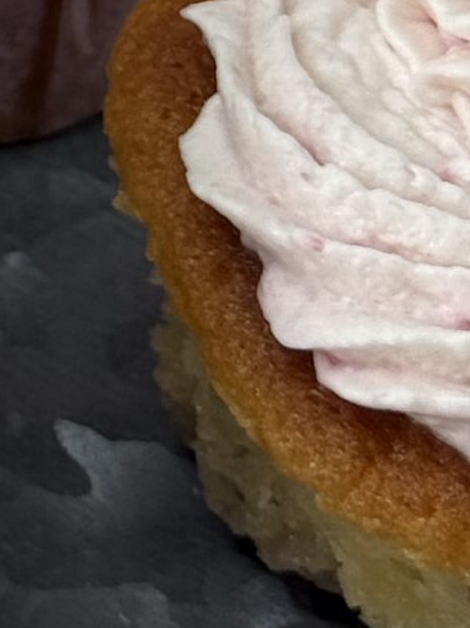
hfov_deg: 5.8
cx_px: -709
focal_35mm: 245
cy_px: -364
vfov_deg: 7.9
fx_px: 4439
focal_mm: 6.76
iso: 50
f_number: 1.78
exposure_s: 1/147
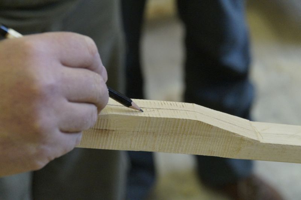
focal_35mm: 128
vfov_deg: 10.7
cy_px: 100
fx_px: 1066
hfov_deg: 16.1
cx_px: 150
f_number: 5.6
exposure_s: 1/160
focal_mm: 85
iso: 3200
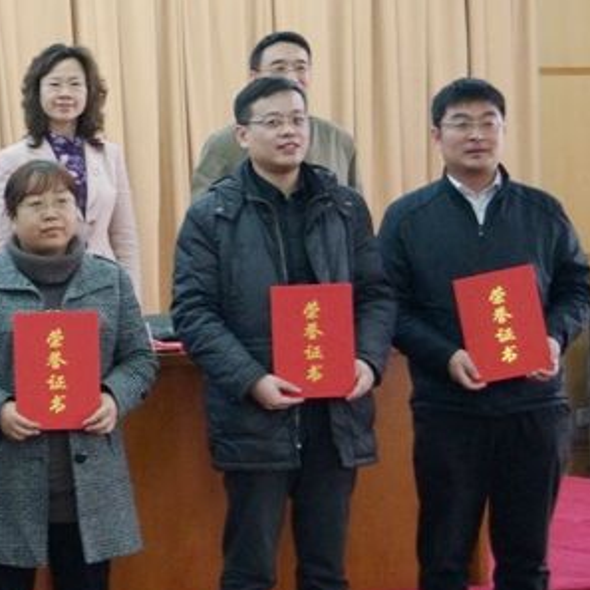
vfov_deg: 14.5
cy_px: 290
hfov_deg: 14.0
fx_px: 2317
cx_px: -157
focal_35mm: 120
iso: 2000
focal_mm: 35
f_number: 5
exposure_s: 1/60
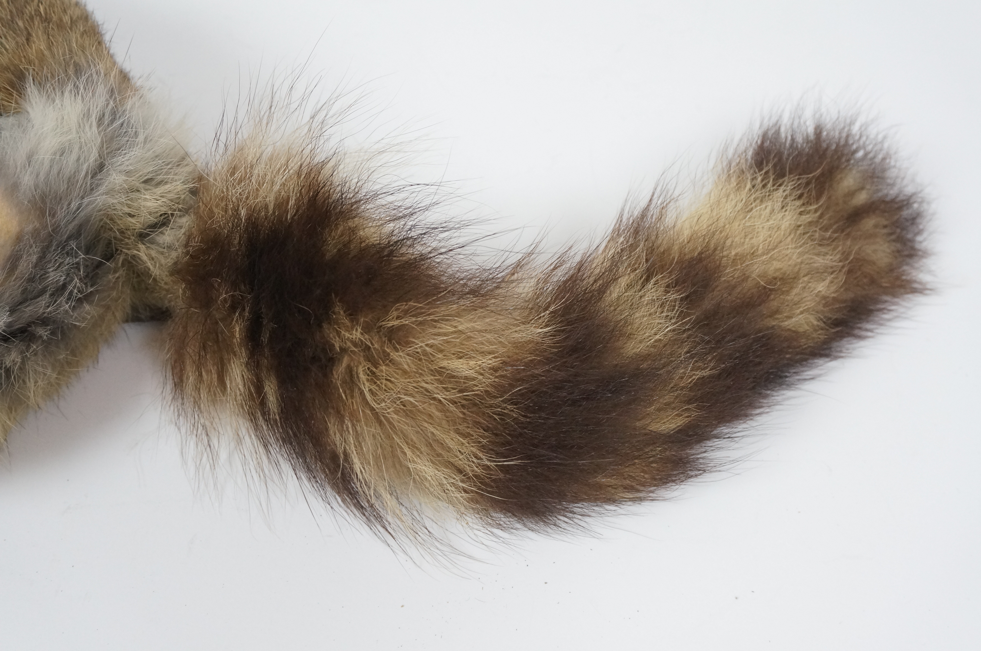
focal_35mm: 46
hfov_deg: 42.4
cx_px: 490
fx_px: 1265
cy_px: 326
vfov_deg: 28.9
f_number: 7.1
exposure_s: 1/60
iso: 1600
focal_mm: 31
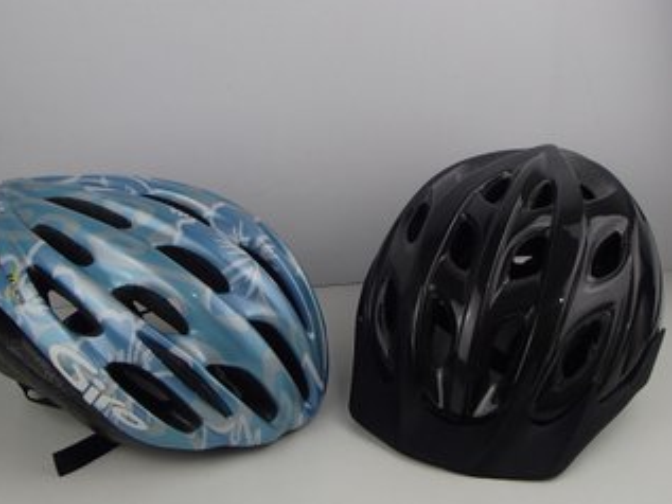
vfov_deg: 36.0
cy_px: 249
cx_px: 319
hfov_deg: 46.8
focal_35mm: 40
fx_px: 777
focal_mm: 6.64
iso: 200
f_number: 4.7
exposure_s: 1/160
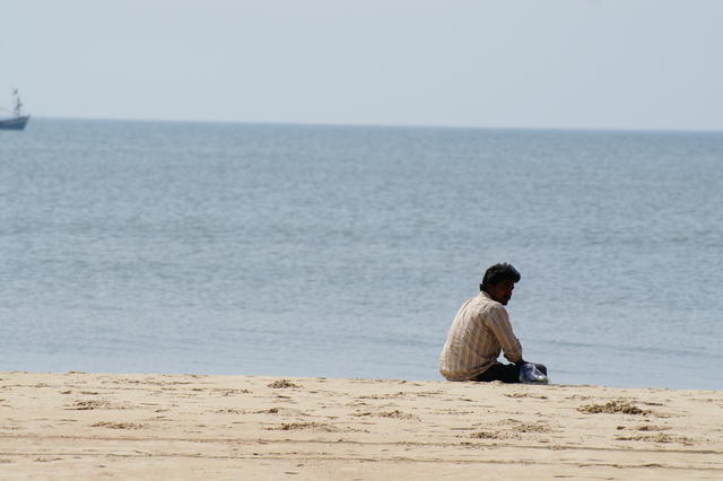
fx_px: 7527
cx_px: 362
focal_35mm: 375
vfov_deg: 3.7
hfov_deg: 5.5
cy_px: 240
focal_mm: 250
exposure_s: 1/1250
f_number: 8
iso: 200
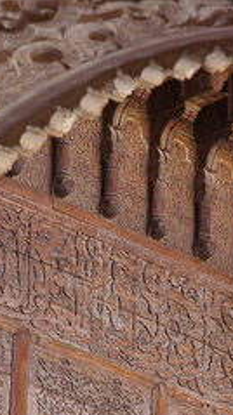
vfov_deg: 6.5
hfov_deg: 3.6
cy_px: 342
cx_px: 110
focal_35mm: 334
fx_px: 3678
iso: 800
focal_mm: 85
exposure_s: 1/125
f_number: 9
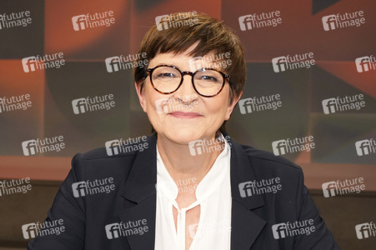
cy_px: 125
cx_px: 188
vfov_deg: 34.2
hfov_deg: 49.6
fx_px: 407
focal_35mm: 39
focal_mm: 39
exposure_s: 1/125
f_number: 5.6
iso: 2000
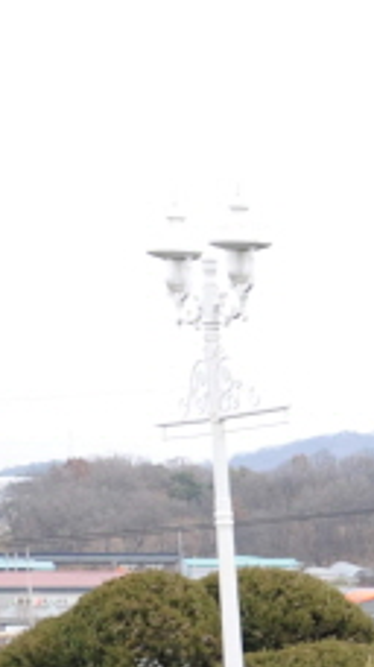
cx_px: 1081
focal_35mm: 154
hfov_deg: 7.1
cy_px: 699
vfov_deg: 13.7
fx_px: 2719
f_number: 5
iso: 200
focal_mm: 42
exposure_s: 1/100
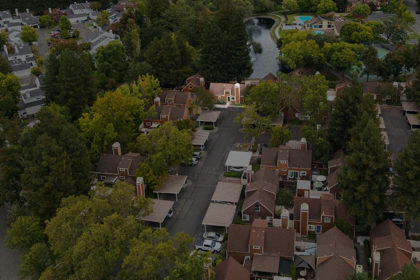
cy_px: 48
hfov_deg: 51.2
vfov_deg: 34.6
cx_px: 271
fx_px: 432
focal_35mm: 37
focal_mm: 8.67
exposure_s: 1/3000
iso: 360
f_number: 1.8
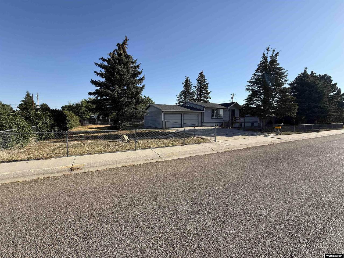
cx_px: 172
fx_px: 139
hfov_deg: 102.1
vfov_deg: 85.7
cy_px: 129
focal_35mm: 14
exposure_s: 1/1613
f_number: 2.2
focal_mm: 2.22
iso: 50
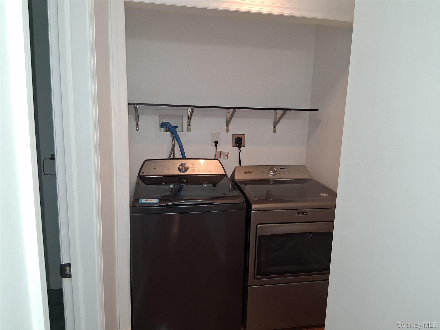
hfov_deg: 67.3
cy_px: 165
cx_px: 220
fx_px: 330
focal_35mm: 26
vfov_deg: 53.1
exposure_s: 1/100
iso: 400
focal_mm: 3.98
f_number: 1.8
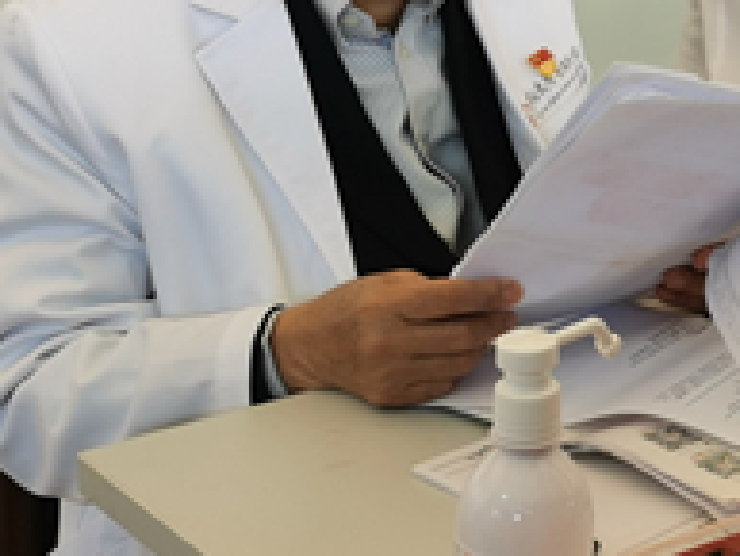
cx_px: 901
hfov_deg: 21.5
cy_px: 104
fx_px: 1797
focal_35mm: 84
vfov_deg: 17.4
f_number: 1.6
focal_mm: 5.56
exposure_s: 1/100
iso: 64
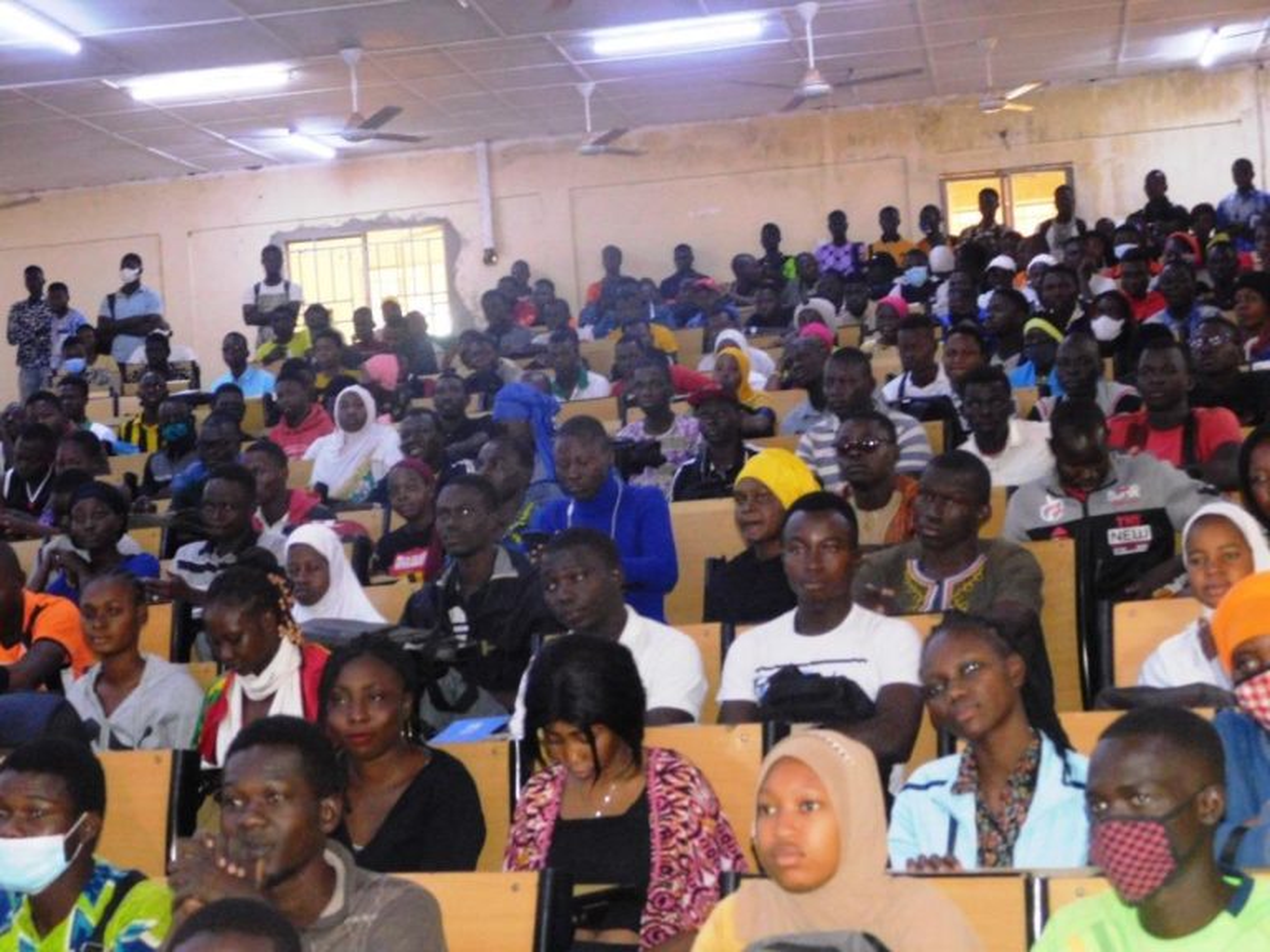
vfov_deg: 20.7
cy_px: 476
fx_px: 2605
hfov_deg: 27.4
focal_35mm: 71
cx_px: 635
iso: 1000
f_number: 4.3
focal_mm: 12.6
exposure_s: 1/30
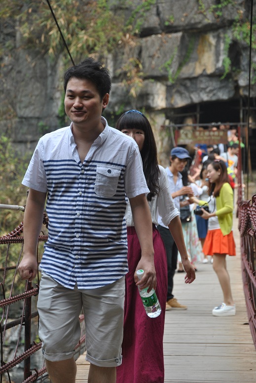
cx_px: 128
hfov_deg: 10.8
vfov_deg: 16.1
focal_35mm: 128
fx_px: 1356
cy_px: 192
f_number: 5.6
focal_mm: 85
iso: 200
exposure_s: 1/200
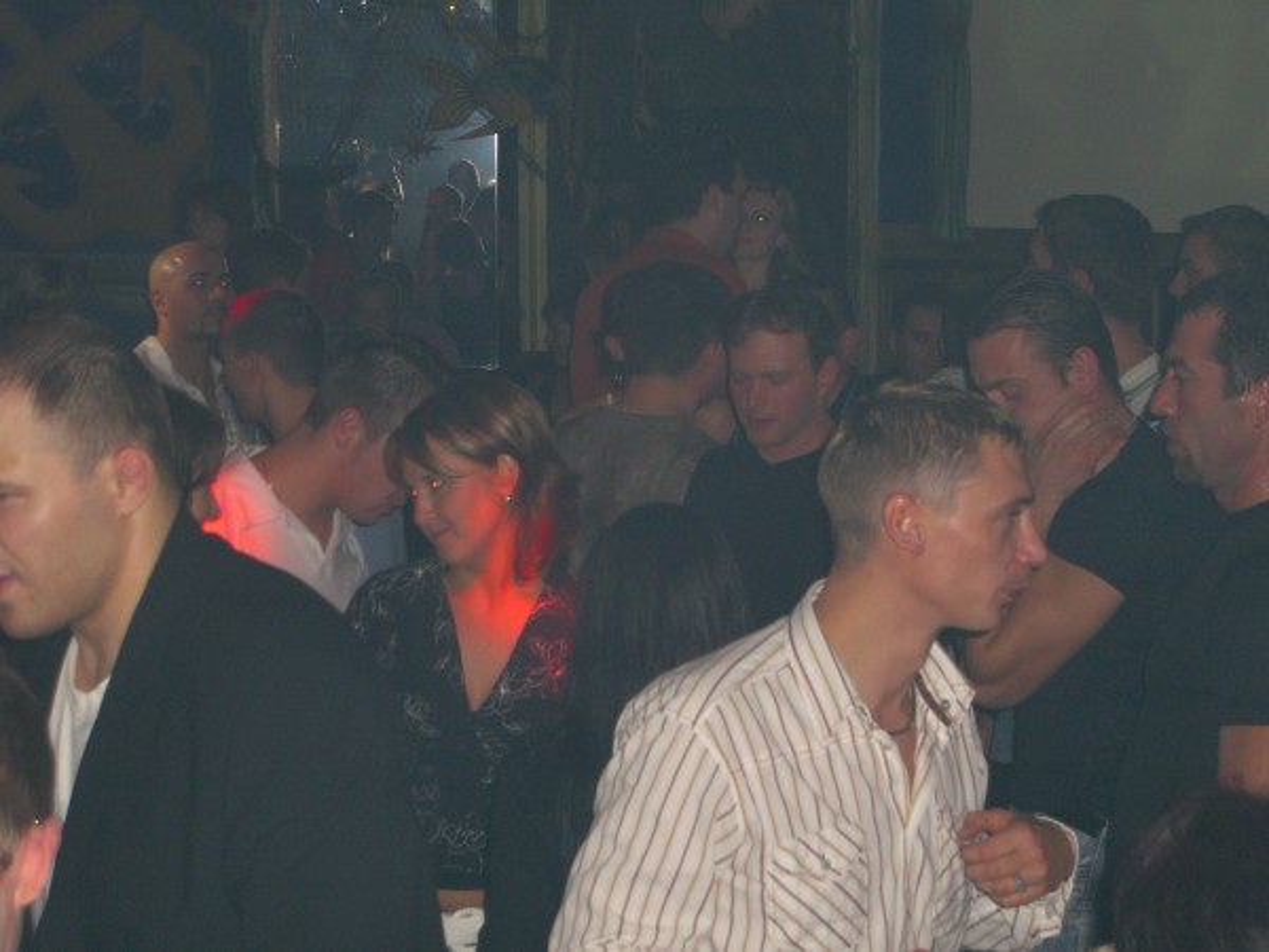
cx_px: 634
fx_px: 2933
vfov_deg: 18.4
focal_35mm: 80
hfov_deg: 24.4
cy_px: 476
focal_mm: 16.6
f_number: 4.4
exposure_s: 1/60
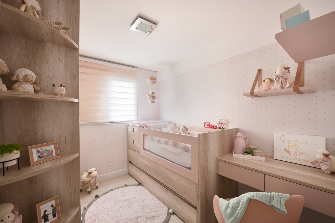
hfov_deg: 100.4
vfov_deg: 77.4
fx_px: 140
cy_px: 112
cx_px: 168
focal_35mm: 15
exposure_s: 1/30
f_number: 13
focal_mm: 15
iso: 200
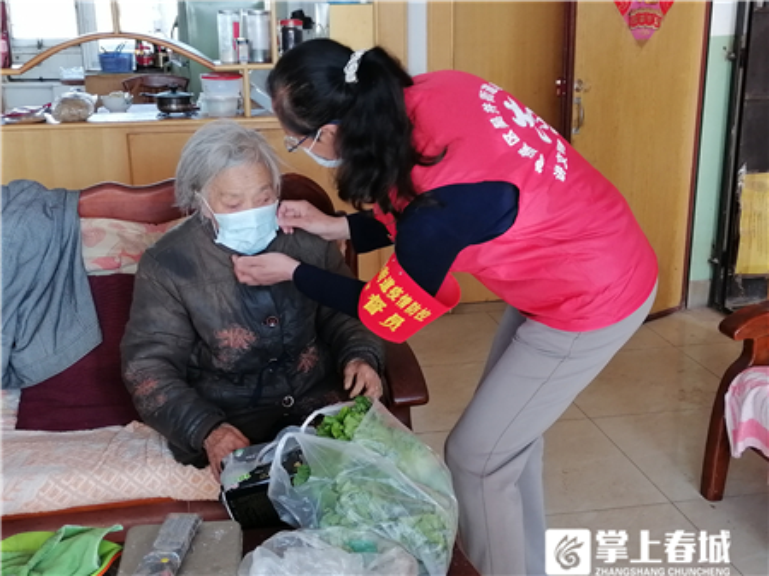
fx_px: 1021
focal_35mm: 46
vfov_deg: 31.5
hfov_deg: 41.3
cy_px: 288
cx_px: 384
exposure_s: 1/33.3
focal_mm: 5.3
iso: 100
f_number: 1.8
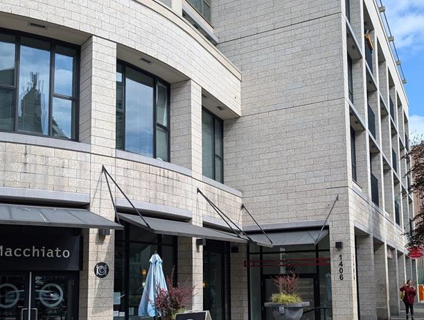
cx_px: 213
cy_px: 235
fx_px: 491
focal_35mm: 40
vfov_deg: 35.4
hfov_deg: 46.7
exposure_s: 1/790
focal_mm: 6.9
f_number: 1.68
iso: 21
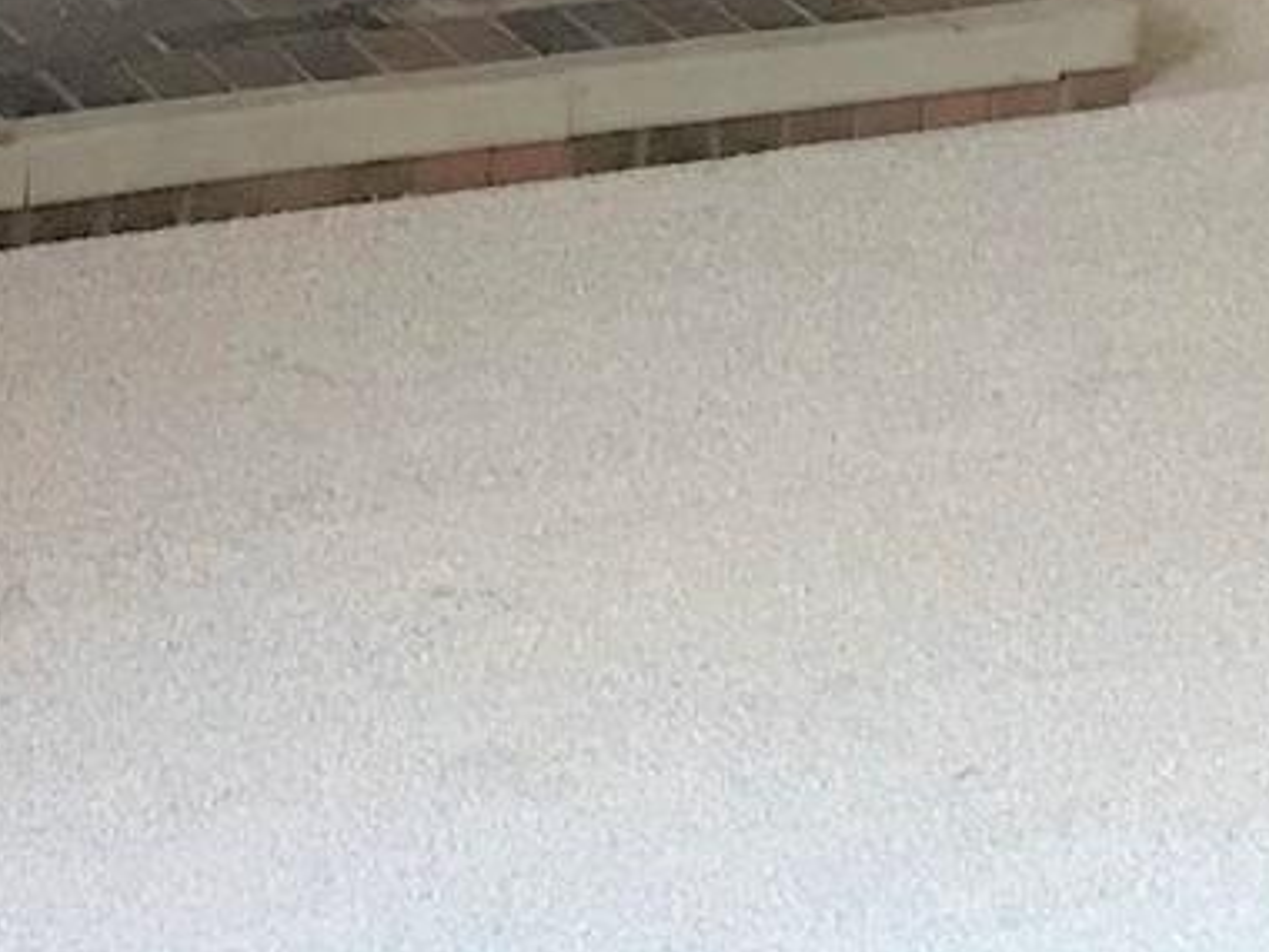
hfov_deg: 13.0
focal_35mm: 151
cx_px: 1045
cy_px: -962
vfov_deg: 9.2
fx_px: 5536
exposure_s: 1/12
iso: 100
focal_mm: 3.99
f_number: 1.8
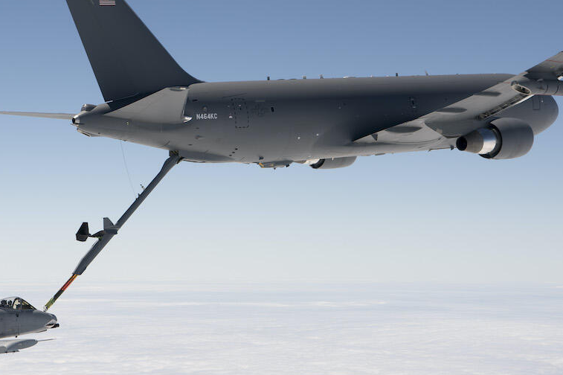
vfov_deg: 14.9
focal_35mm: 92
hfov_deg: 22.0
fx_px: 1438
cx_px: 170
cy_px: 180
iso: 50
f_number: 5.6
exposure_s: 1/500
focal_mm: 58
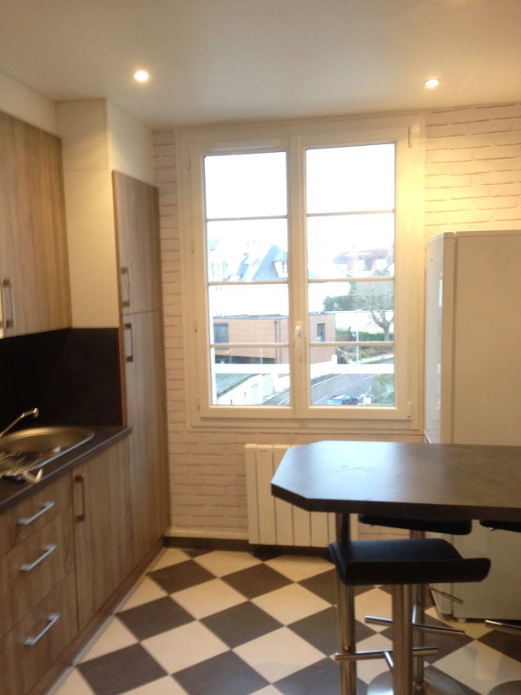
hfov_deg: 42.9
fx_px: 662
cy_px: 348
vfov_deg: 55.4
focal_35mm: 33
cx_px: 260
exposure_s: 1/20
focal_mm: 4.12
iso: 125
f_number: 2.4
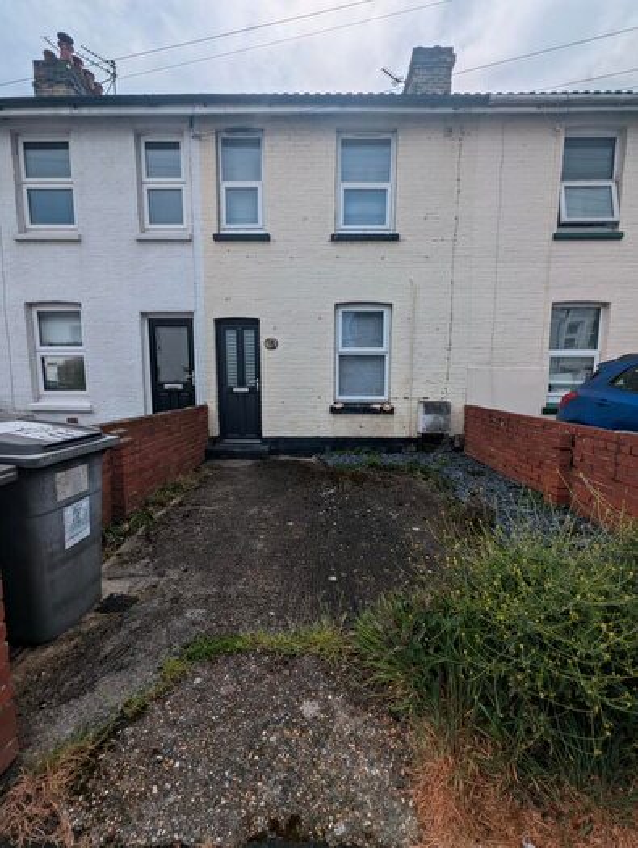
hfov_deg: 90.0
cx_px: 319
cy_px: 424
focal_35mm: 13
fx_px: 319
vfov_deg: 106.1
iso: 49
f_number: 2.2
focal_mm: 1.95
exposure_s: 1/5128
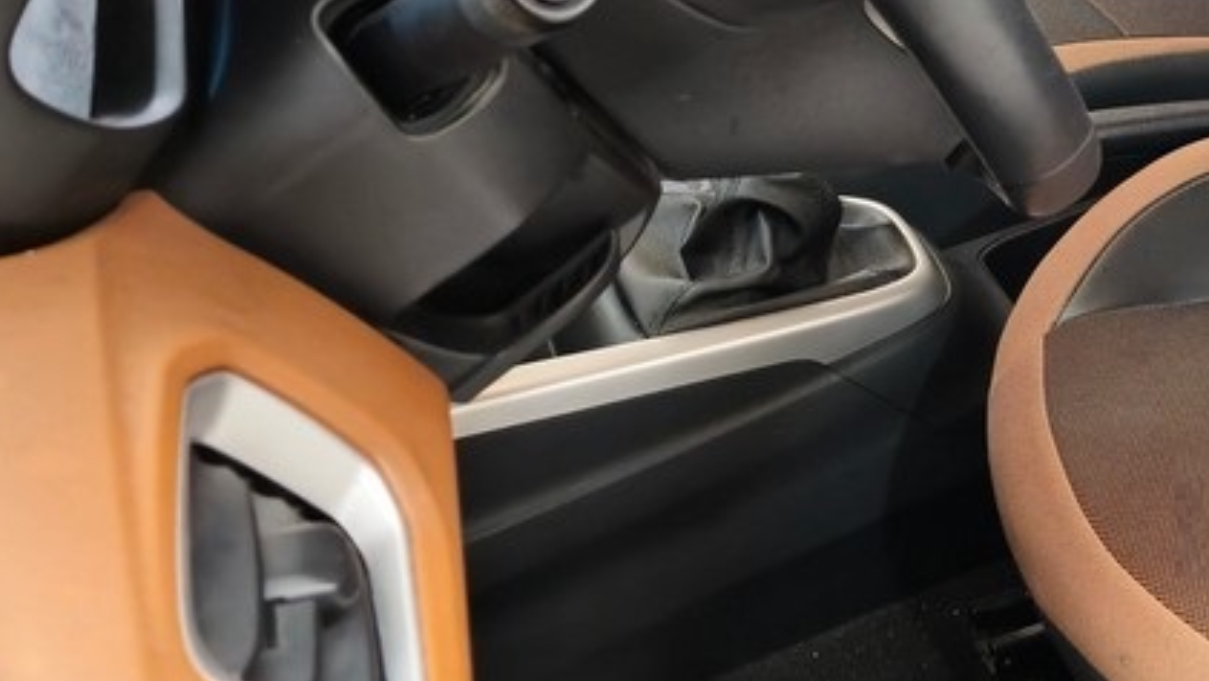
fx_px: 1956
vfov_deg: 18.7
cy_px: -141
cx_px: 1347
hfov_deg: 30.5
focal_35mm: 61
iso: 250
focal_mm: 6.3
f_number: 1.7
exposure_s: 1/40
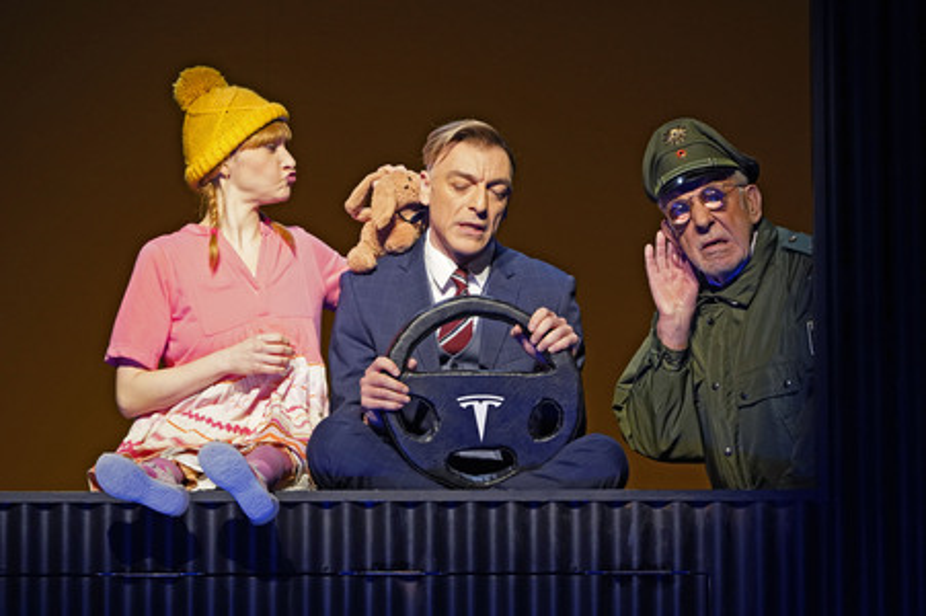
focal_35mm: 162
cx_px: 463
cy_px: 308
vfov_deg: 8.5
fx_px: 4164
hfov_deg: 12.7
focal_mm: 162
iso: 2000
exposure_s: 1/200
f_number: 5.6
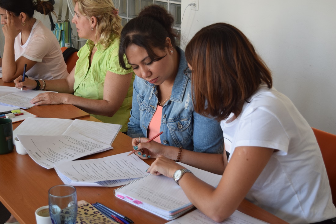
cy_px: 112
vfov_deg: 25.1
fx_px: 504
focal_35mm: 54
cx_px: 168
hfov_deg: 36.9
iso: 400
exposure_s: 1/50
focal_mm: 36
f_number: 4.8
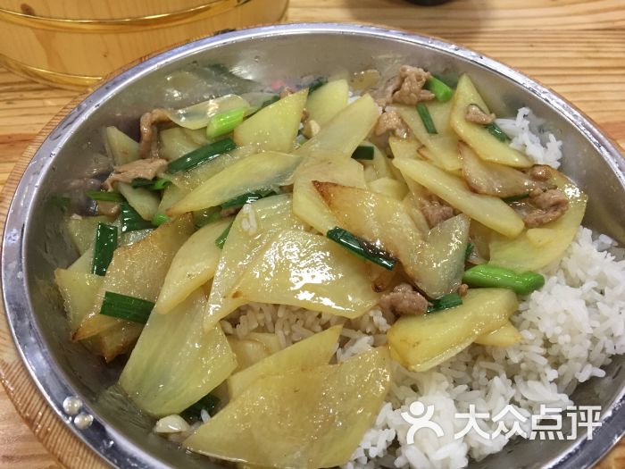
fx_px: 524
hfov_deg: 61.7
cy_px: 234
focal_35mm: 29
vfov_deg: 48.2
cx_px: 312
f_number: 2.2
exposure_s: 1/33
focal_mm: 4.15
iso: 200
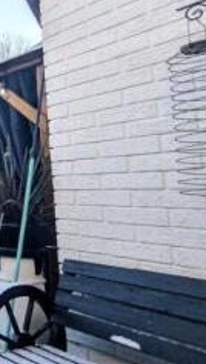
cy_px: 157
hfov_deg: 19.9
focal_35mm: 32
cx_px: -198
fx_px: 310
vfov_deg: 60.7
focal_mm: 2.02
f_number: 1.7
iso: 51
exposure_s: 1/2041
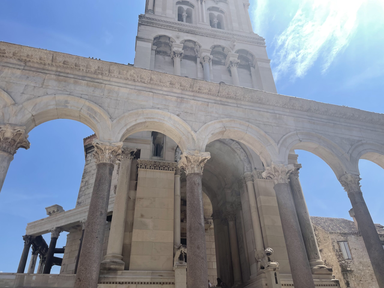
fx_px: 288
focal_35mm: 26
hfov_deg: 67.3
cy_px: 144
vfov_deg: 53.1
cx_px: 192
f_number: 1.6
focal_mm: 4.2
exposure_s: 1/4464
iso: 32
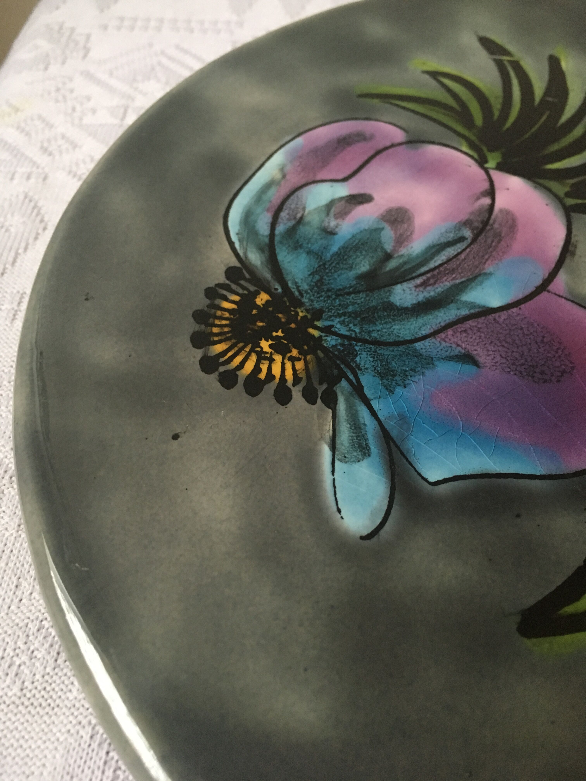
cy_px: 390
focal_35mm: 29
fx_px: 655
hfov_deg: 48.2
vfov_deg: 61.7
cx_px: 293
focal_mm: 4.15
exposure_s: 1/20
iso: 200
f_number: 2.2
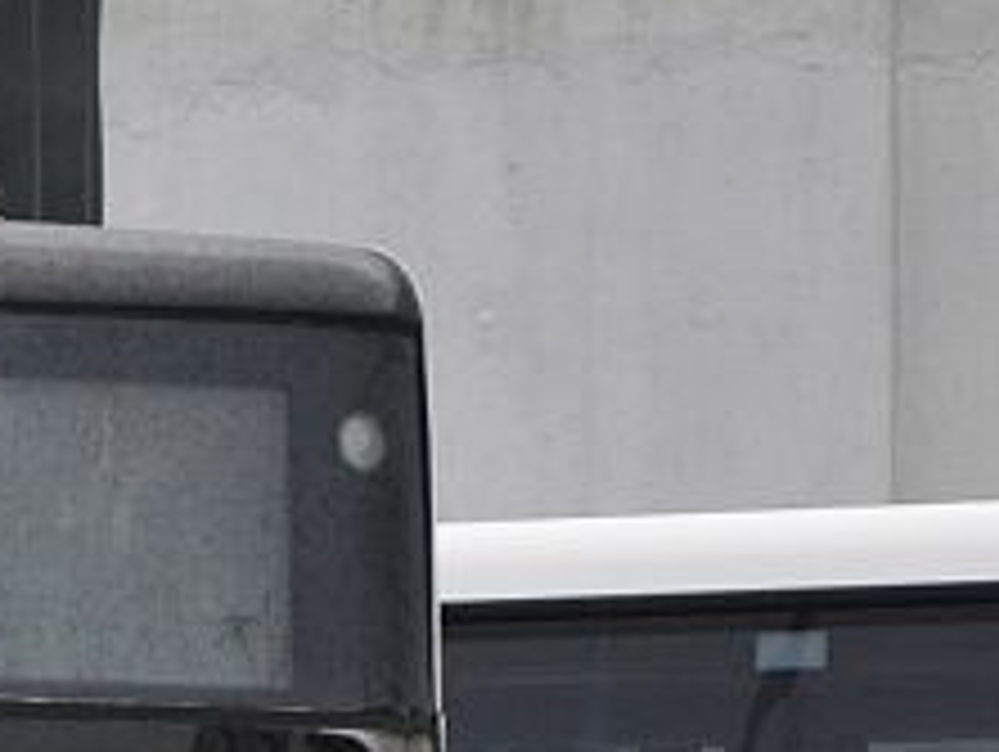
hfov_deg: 4.0
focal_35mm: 486
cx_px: -896
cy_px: 1220
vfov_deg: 3.1
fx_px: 14041
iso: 800
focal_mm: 70
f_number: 5.3
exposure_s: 1/640
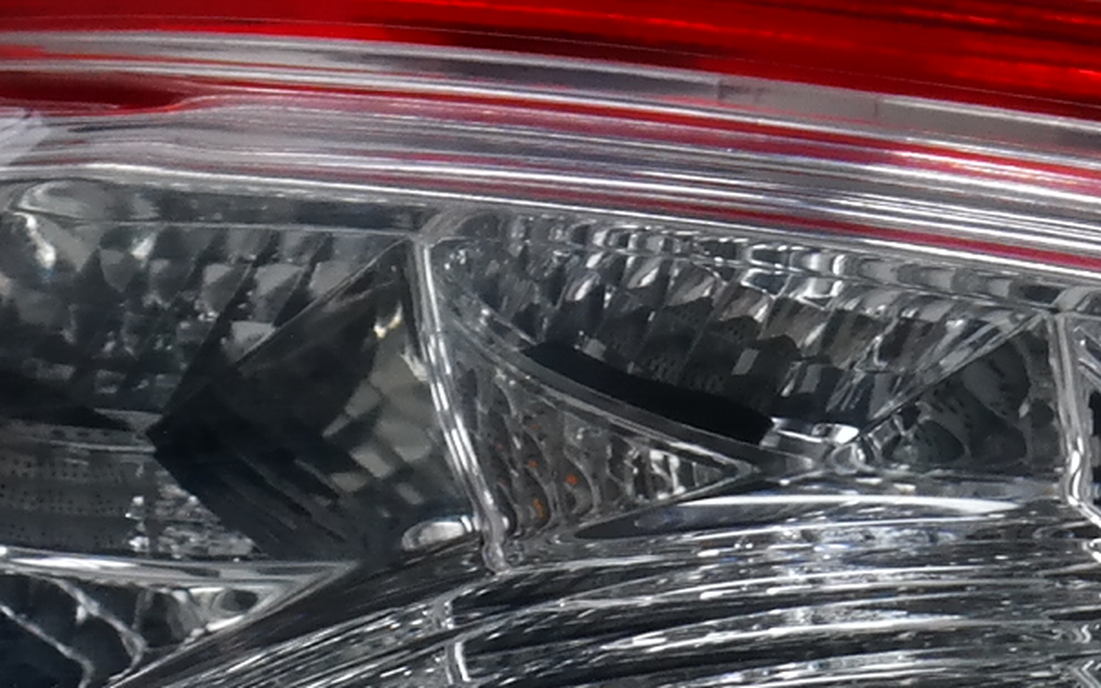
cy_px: 666
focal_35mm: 367
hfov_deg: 5.7
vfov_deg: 3.6
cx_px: 471
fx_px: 11011
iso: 800
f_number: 7.1
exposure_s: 1/60
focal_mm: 37
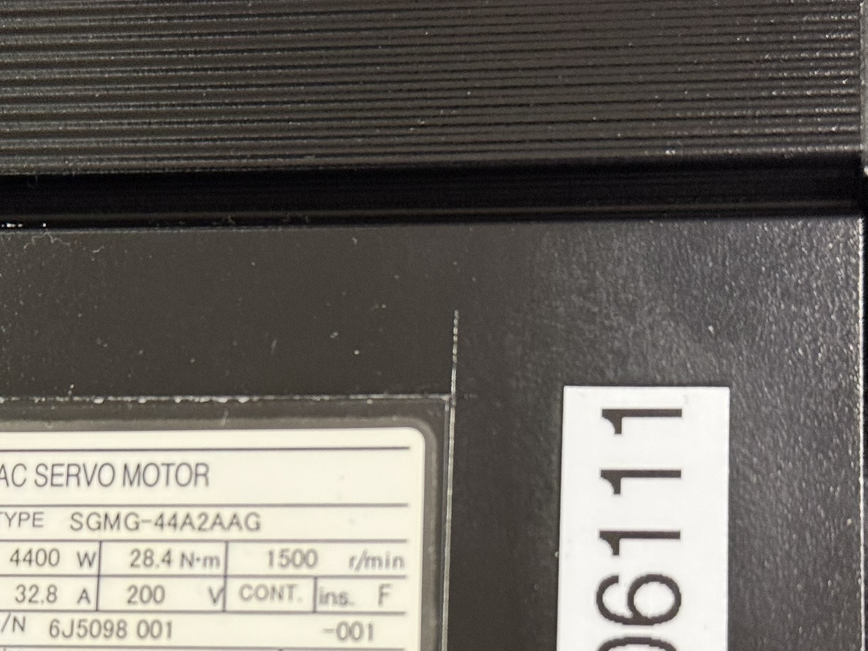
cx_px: 260
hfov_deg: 24.0
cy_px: 547
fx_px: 2031
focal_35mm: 81
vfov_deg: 18.0
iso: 200
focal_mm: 6.76
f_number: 1.78
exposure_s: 1/33
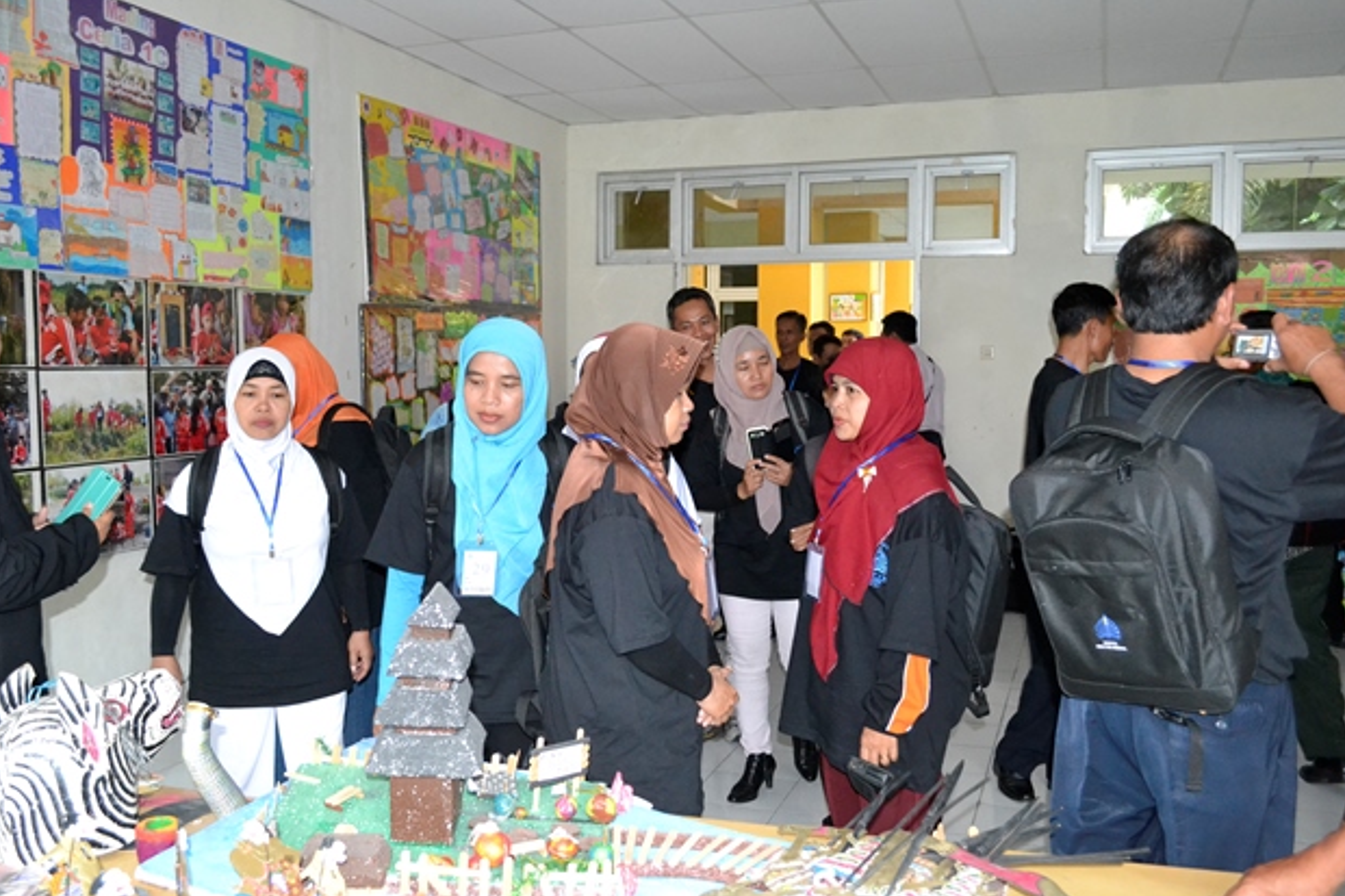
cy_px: 446
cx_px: 668
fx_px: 1158
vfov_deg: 42.3
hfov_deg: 60.3
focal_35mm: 31
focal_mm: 20
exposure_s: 1/60
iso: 3200
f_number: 5
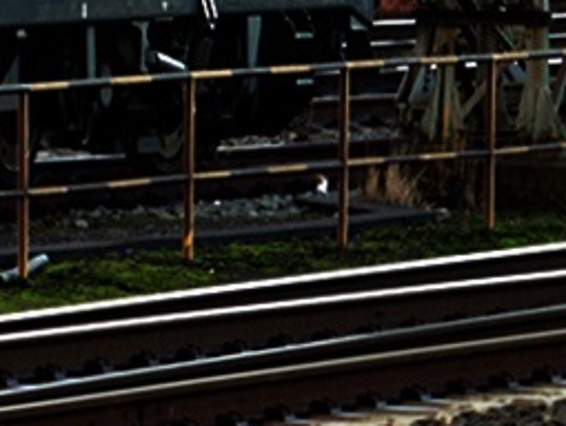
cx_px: -422
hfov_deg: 2.3
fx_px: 14049
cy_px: -193
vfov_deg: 1.7
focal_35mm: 858
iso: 100
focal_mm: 38.2
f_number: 5.6
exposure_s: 1/20
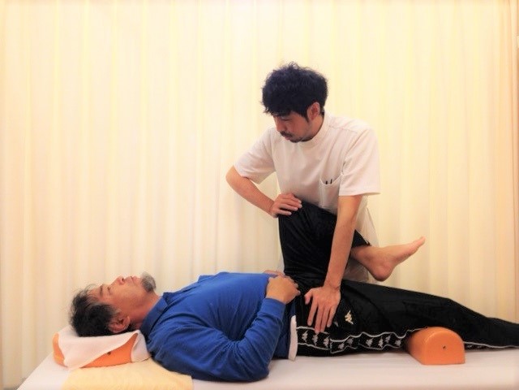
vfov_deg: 42.9
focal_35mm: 33
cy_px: 195
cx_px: 260
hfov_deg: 55.4
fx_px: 495
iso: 50
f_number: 2.4
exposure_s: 1/25
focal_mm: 4.12
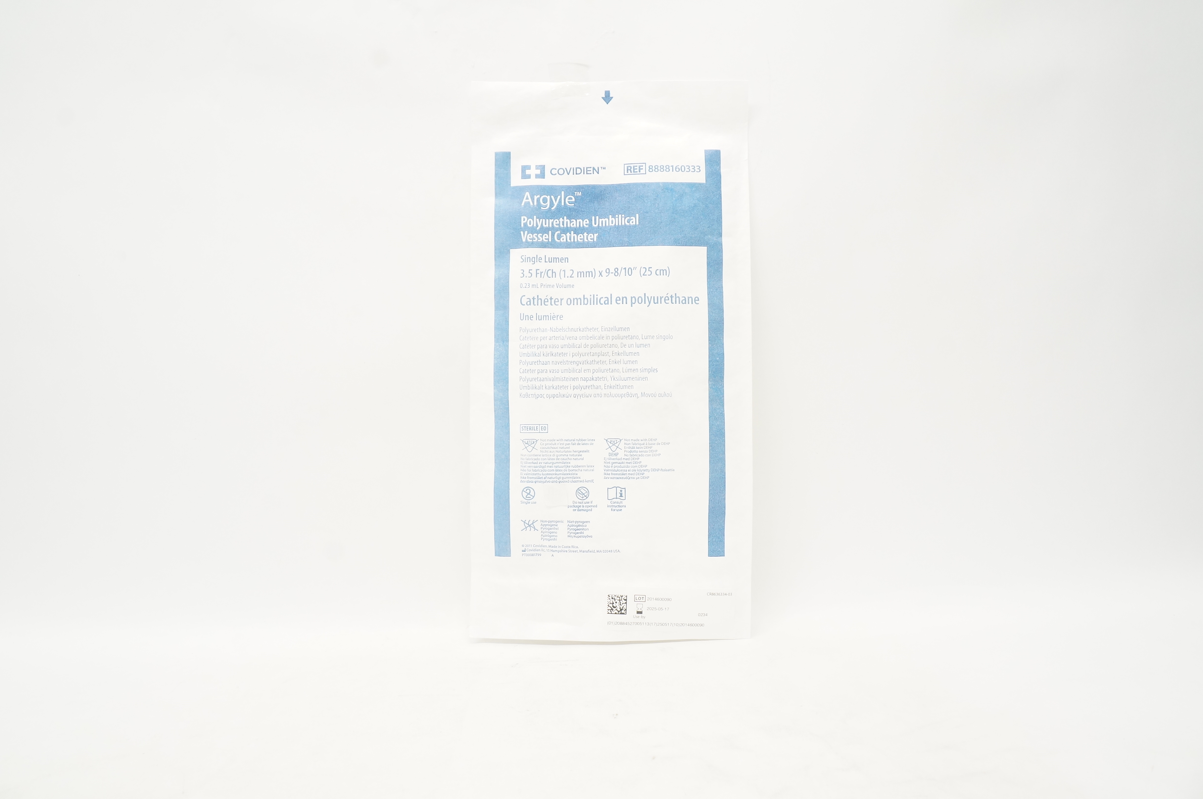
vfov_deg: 47.8
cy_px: 400
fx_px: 901
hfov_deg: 67.4
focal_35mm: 27
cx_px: 602
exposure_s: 1/25
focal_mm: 18
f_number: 10
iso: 800
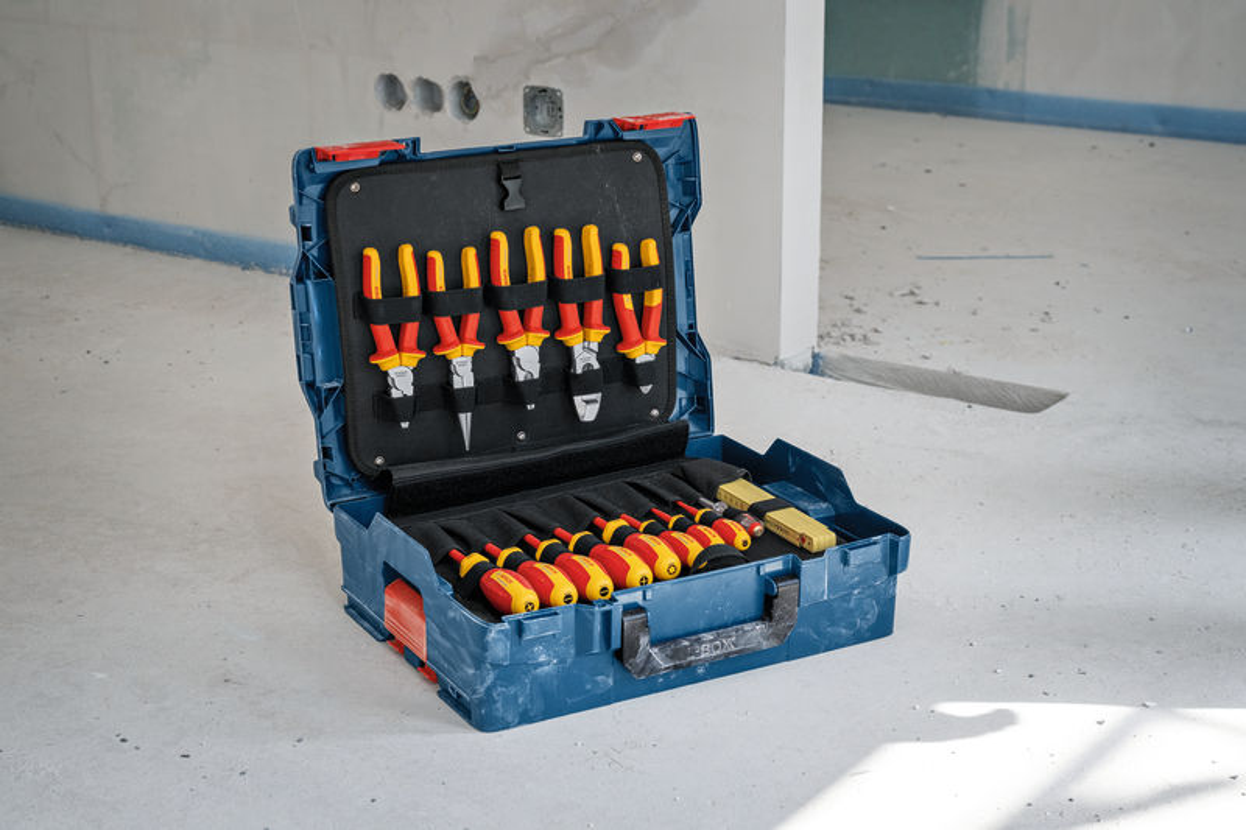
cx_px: 623
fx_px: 2042
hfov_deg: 33.9
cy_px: 415
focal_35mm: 59
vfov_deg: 23.0
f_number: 8
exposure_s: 1/125
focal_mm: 59
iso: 560
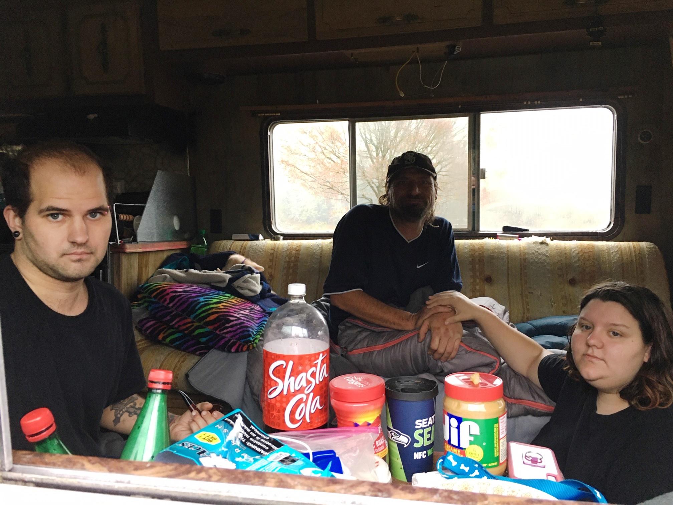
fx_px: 564
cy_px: 252
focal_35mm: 29
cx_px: 336
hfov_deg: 61.7
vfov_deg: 48.2
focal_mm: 4.15
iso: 100
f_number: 2.2
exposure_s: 1/30
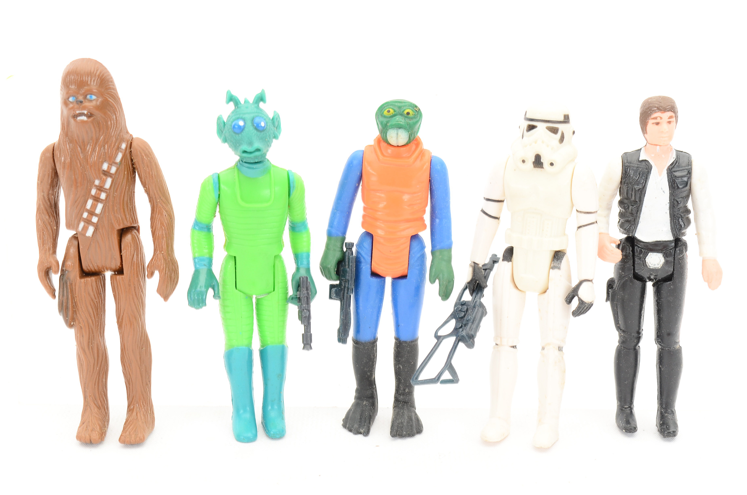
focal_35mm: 60
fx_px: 1242
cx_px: 374
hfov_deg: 33.5
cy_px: 248
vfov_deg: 22.5
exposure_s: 1/80
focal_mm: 40
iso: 320
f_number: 10
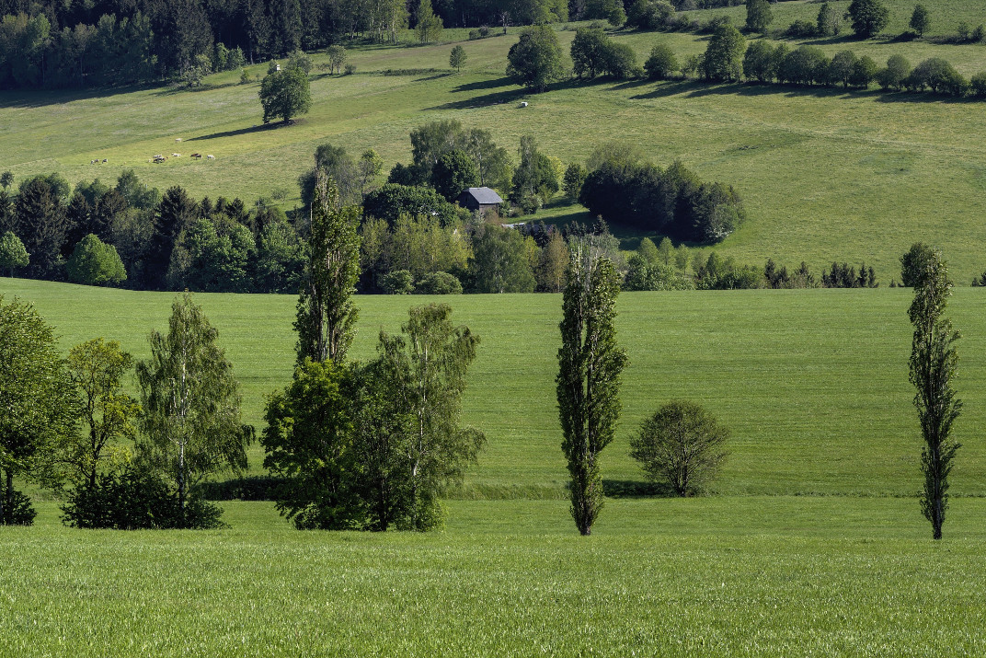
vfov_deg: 8.0
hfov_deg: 11.9
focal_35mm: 172
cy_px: 248
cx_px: 508
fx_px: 4711
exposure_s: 1/200
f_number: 11
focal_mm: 90
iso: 200
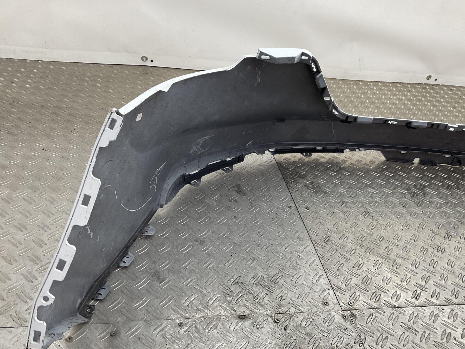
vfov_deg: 42.9
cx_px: 245
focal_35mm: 33
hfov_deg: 55.3
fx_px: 443
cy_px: 193
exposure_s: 1/100
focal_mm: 3
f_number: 1.8
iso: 25
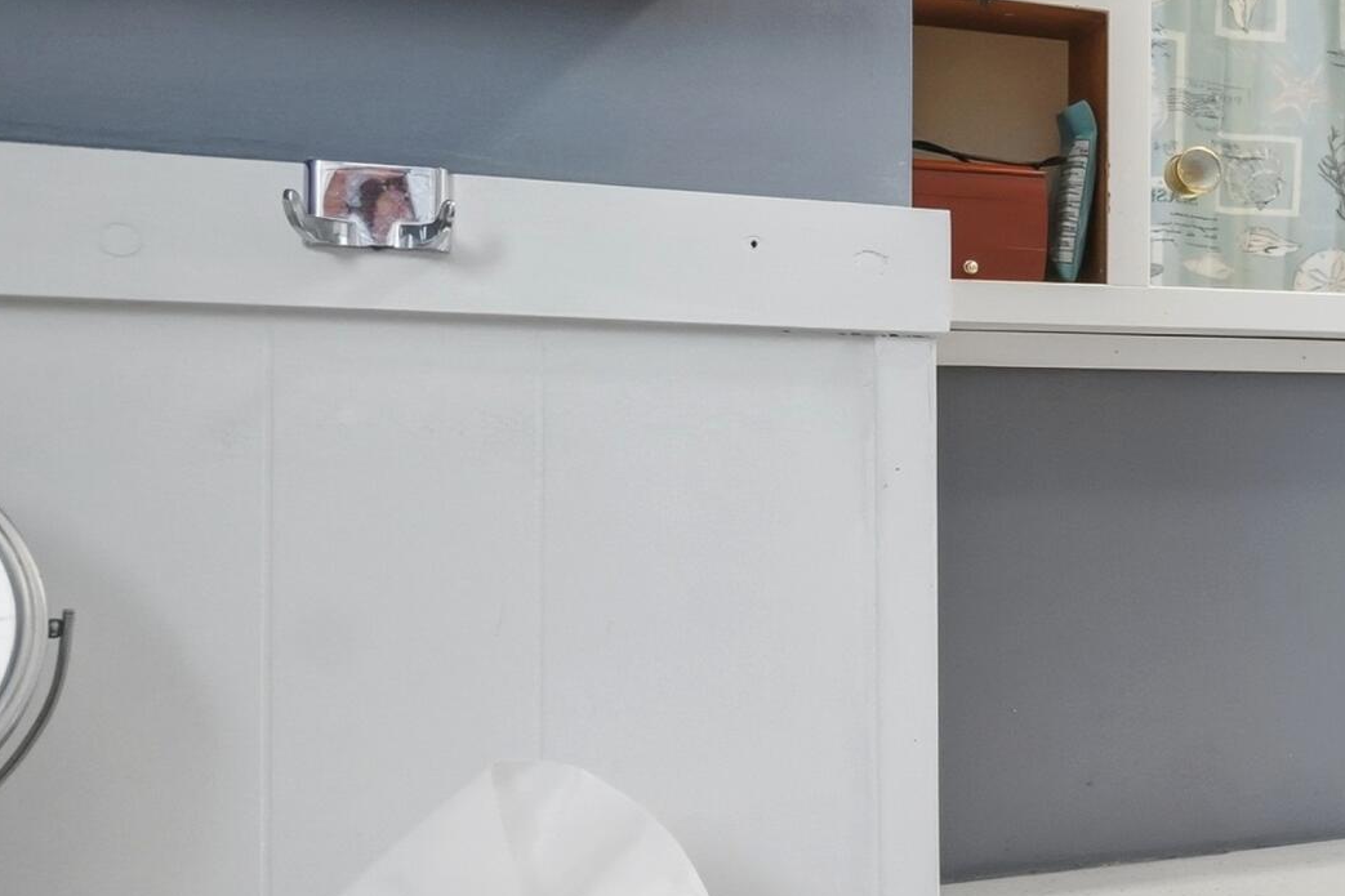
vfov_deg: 28.4
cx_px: 1838
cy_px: 437
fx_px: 1772
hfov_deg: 30.5
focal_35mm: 47
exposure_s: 1/80
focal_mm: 11
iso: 800
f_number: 8
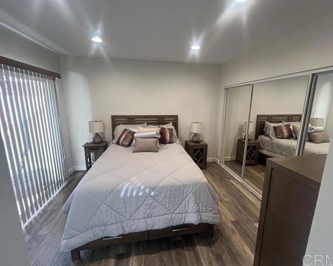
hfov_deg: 100.6
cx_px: 175
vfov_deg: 88.0
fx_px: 138
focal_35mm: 14
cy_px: 130
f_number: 1.8
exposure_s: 1/85
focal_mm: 1.57
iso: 200
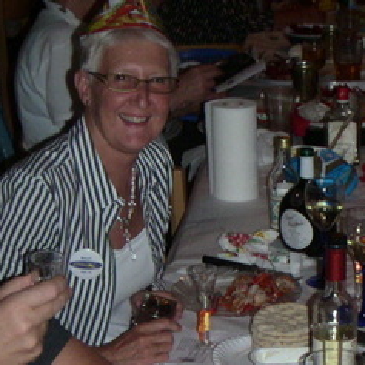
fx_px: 1181
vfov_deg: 17.5
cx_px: 333
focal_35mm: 99
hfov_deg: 17.3
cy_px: 244
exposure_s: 1/50
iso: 160
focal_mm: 6
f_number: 2.8
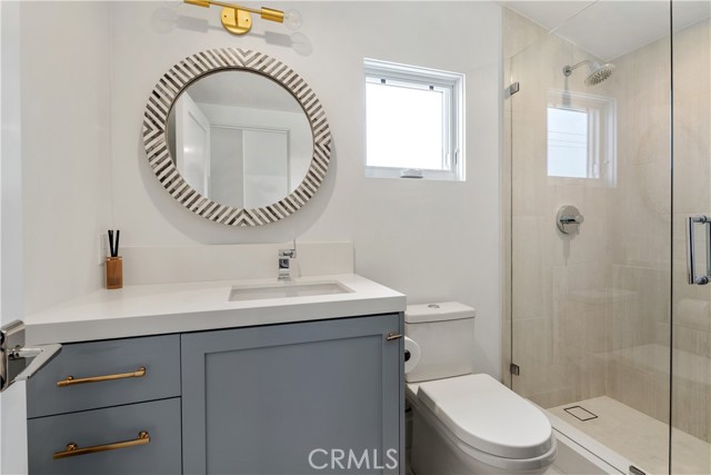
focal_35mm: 16
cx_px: 356
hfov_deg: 96.7
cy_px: 238
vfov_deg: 73.8
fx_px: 316
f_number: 8
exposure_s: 1/2.5
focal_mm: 16
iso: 100
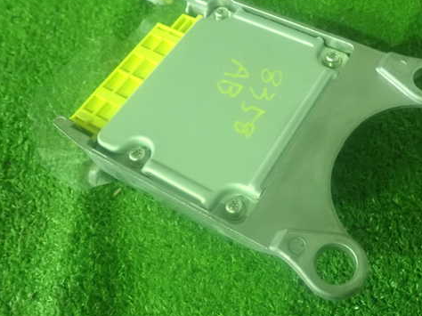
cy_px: 144
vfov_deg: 37.7
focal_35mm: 38
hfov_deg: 48.5
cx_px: 264
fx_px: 463
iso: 1600
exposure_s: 1/13
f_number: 2.3
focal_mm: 5.5
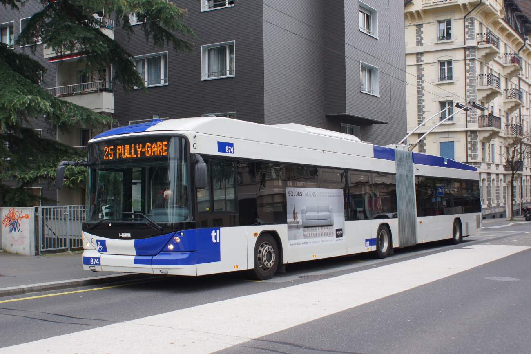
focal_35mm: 42
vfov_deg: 31.9
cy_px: 177
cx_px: 266
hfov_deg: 46.4
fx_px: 620
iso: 400
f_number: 8
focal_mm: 28
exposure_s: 1/60
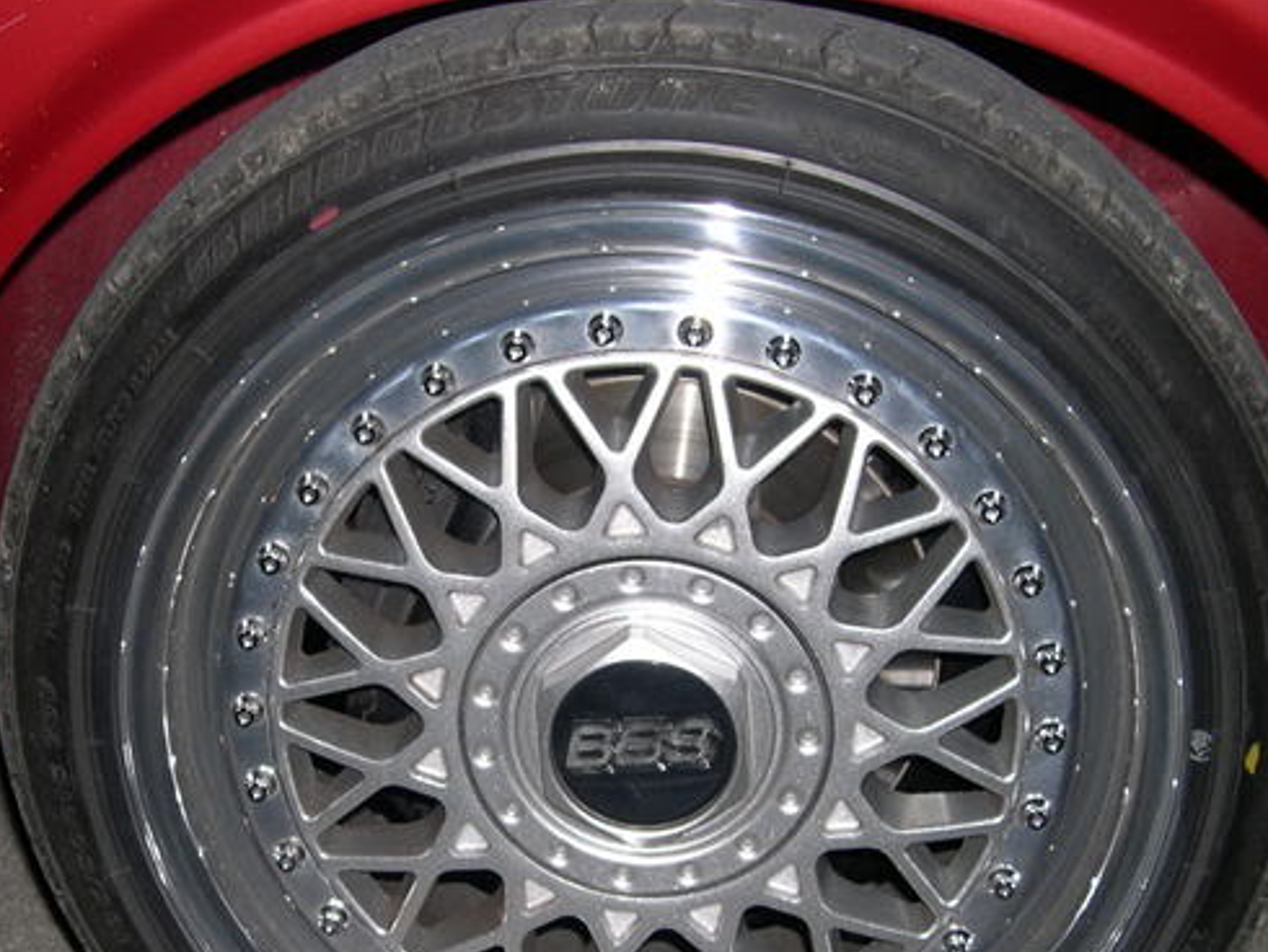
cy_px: 722
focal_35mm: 62
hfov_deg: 31.1
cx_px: 507
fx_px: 2272
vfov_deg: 23.4
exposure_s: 1/60
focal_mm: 8
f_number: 2.8
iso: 100
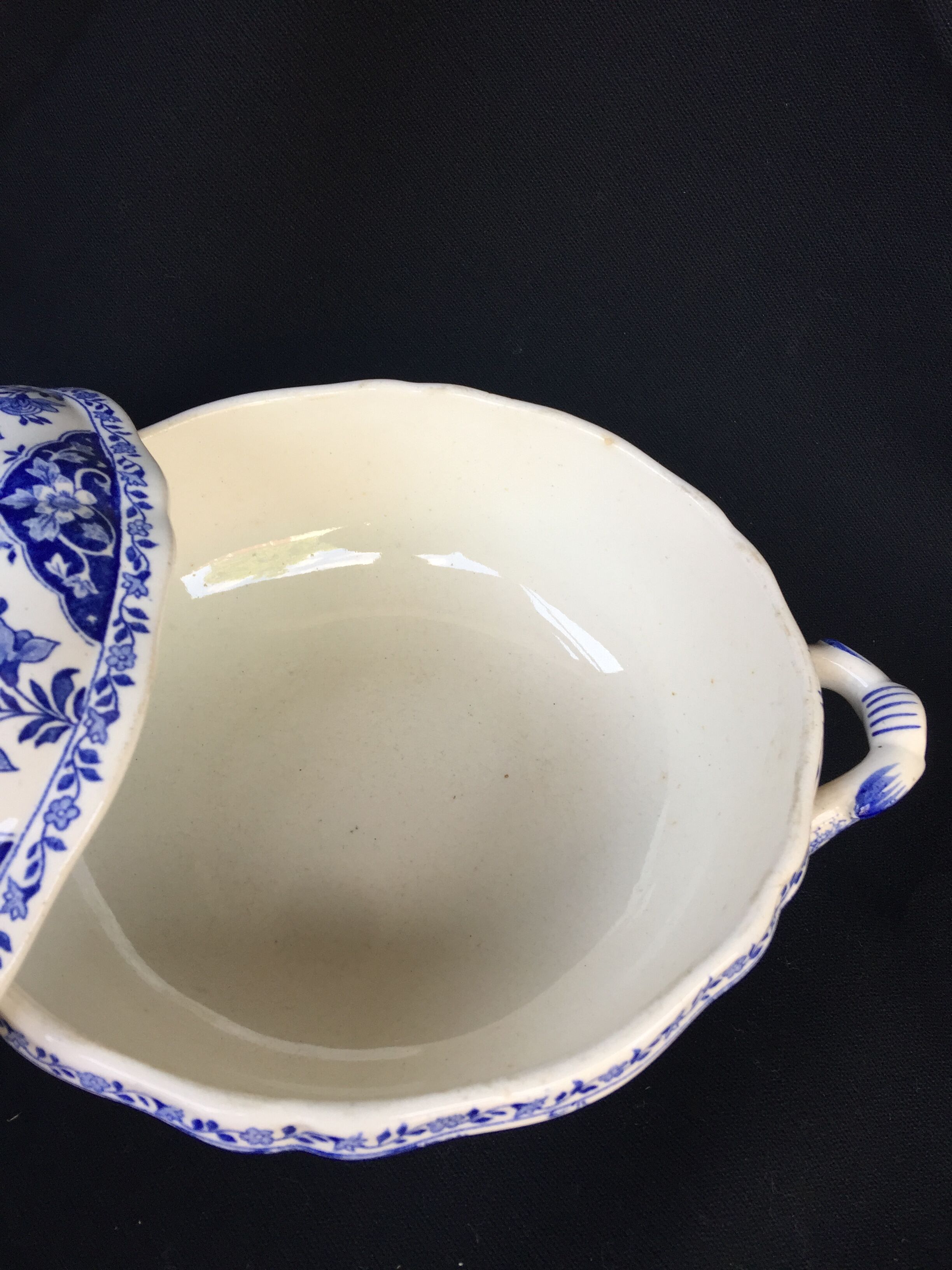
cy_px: 635
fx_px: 1063
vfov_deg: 61.7
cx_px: 476
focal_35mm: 29
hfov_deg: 48.2
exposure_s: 1/100
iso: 50
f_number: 2.2
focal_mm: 4.15
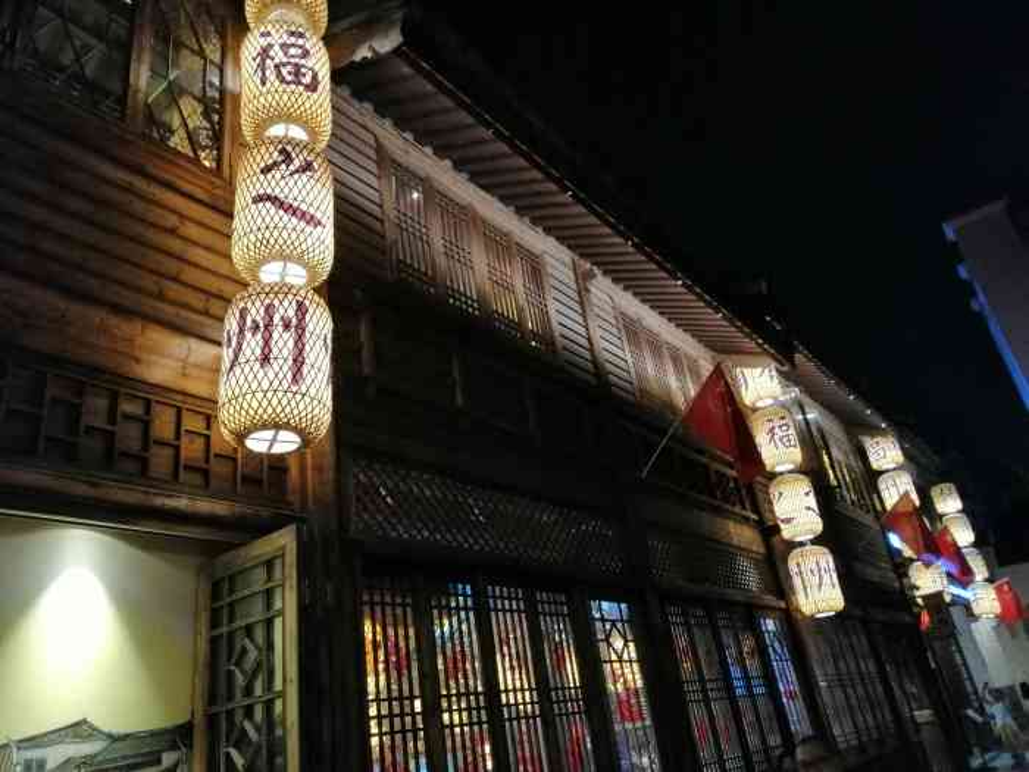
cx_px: 514
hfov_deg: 67.3
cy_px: 386
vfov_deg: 53.1
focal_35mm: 26
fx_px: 773
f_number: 2.2
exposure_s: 1/25
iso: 400
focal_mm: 3.81
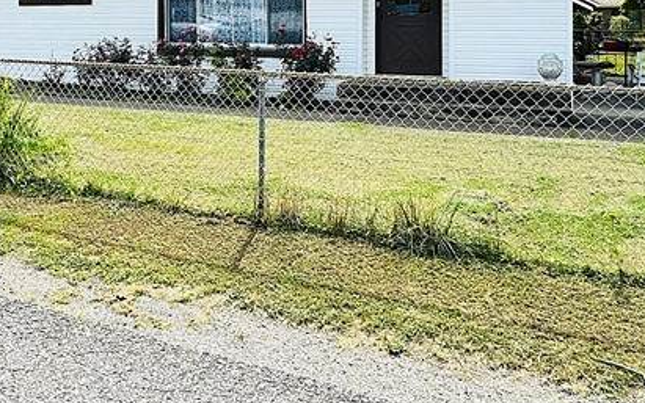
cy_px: 16
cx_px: 210
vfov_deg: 32.2
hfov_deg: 51.7
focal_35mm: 37
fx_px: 650
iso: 50
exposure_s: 1/1477
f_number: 2.2
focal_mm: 2.22
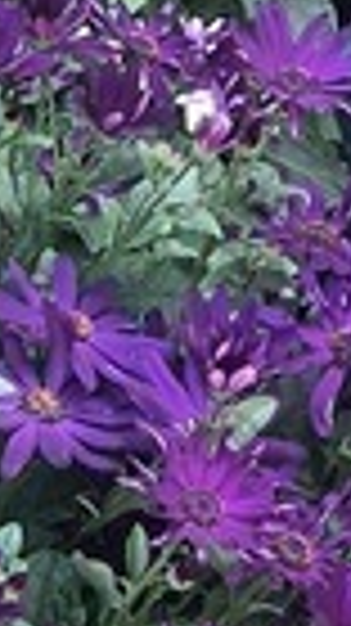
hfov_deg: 6.6
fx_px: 2801
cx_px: -657
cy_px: 446
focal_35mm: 169
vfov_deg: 12.7
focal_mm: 4
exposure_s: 1/30
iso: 40
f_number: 1.8
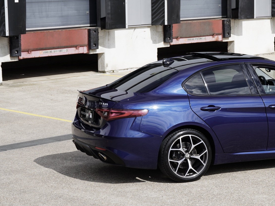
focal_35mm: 117
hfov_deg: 16.7
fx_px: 929
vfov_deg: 12.7
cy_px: 125
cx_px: 234
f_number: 11
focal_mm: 70
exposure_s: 1/200
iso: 100
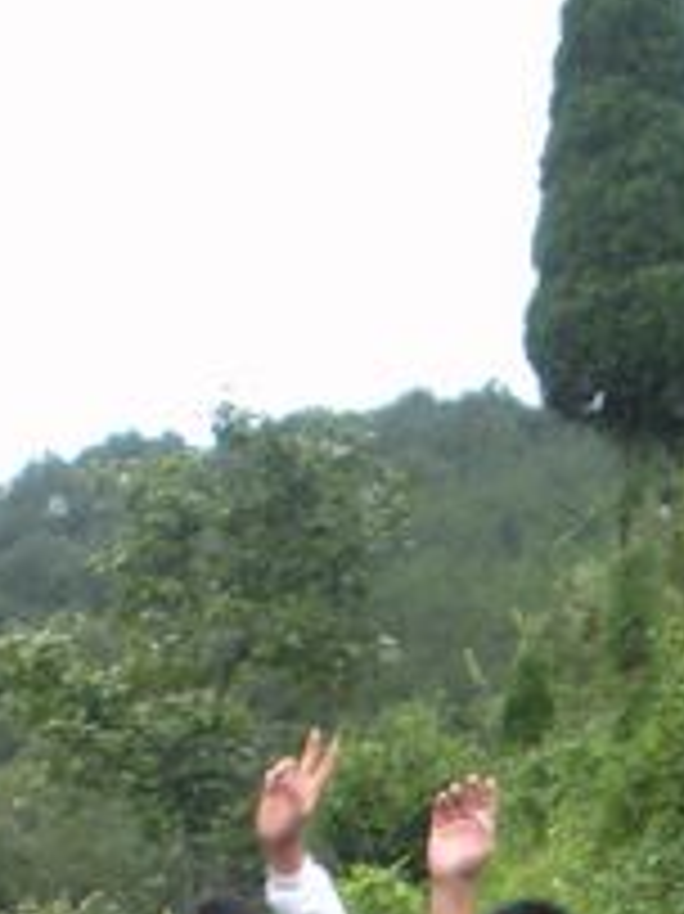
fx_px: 3640
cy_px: 1243
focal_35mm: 138
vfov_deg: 13.7
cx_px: 374
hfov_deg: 10.7
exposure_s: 1/56.5
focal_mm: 6.3
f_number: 3.5
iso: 87
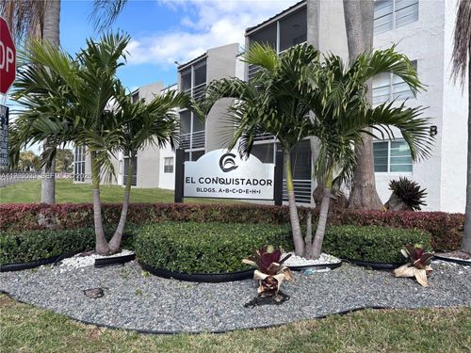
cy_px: 176
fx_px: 354
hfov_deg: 67.3
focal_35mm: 26
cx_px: 236
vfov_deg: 53.1
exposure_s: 1/1437
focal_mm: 5.96
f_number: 1.6
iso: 50
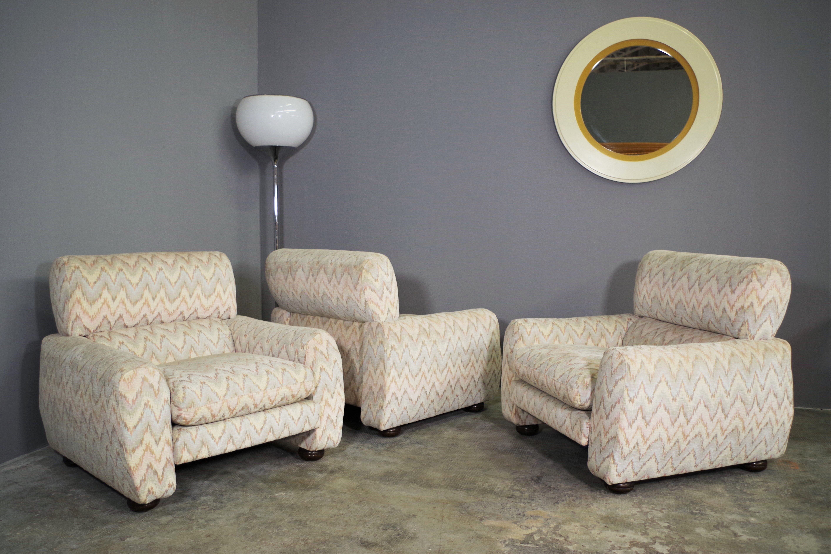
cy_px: 277
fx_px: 623
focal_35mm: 27
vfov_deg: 47.9
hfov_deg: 67.4
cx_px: 416
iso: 400
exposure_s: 1/50
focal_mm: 18
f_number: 3.5
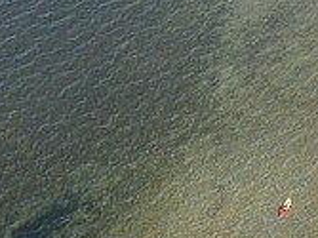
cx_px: 373
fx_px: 881
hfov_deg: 19.4
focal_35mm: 96
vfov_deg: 15.2
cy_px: 34
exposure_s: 1/350
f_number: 2.8
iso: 100
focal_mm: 4.5
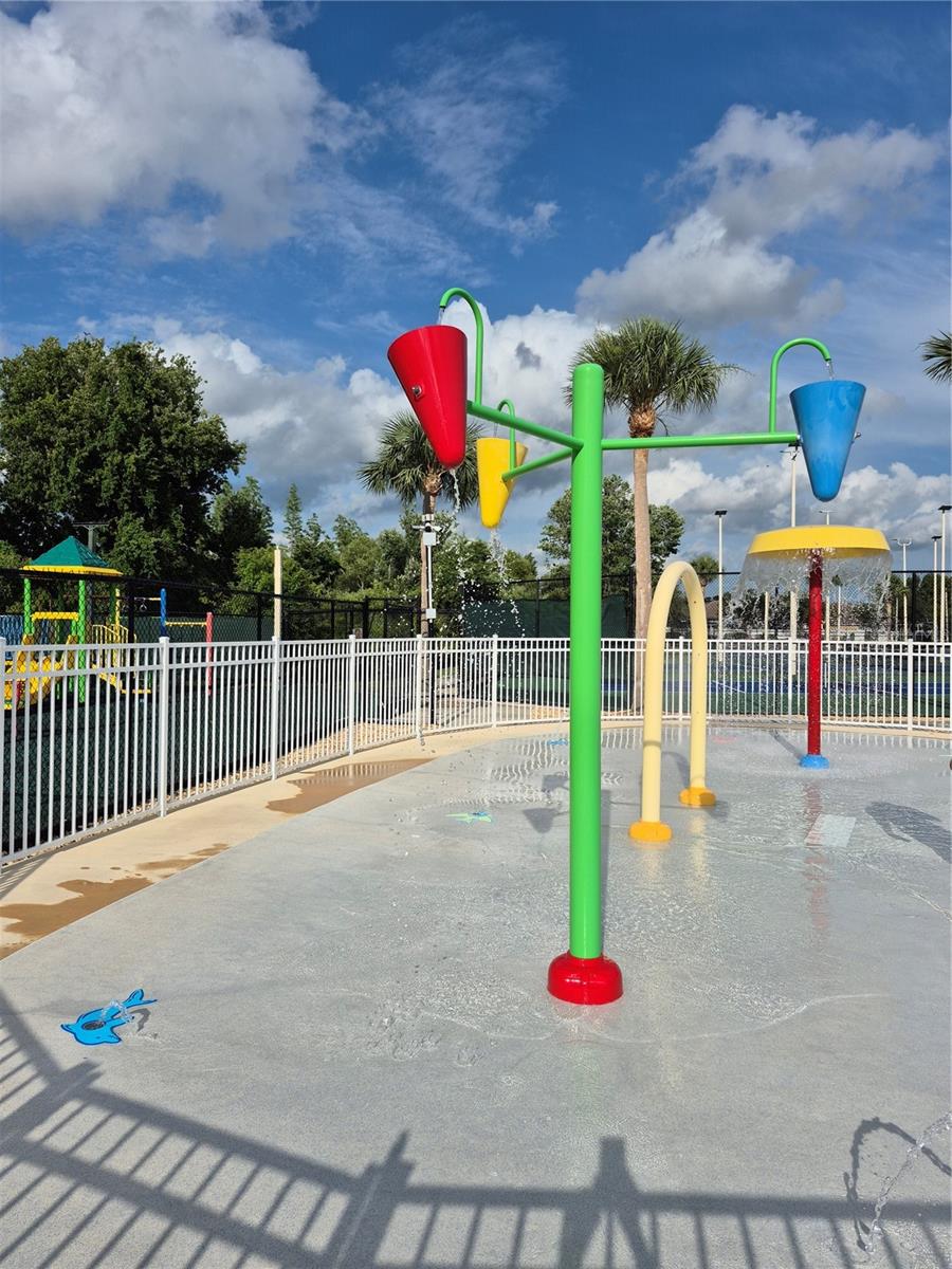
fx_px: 843
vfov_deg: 73.9
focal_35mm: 23
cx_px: 476
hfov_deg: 58.9
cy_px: 634
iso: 25
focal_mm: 5.4
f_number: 1.8
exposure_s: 1/3720
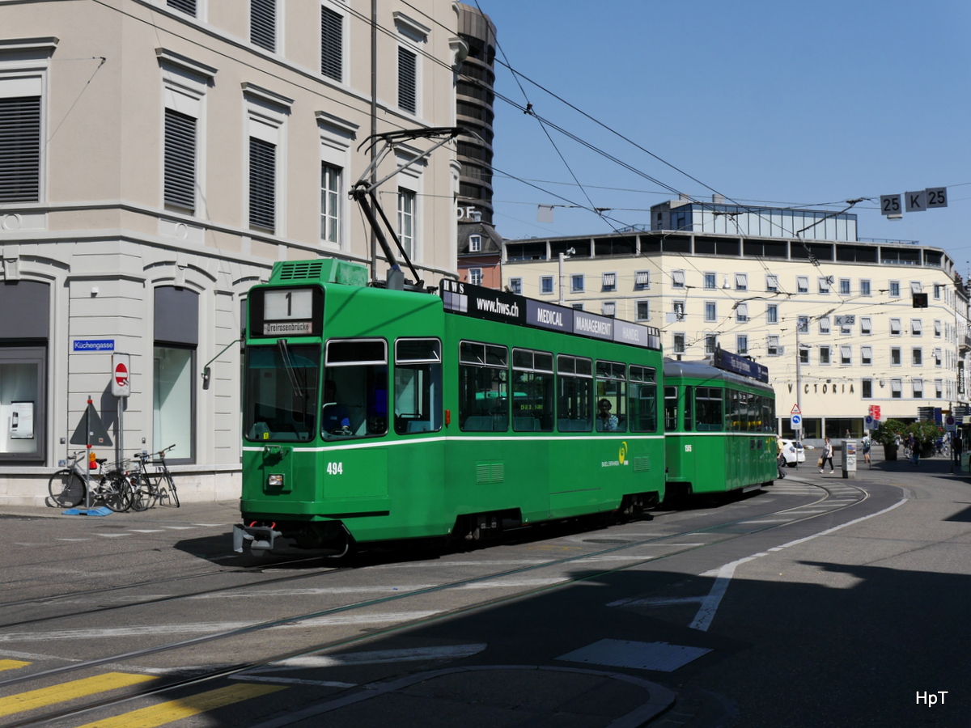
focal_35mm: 50
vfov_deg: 29.1
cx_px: 486
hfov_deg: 38.2
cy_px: 364
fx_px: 1403
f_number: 10
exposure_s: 1/400
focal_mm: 25
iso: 160
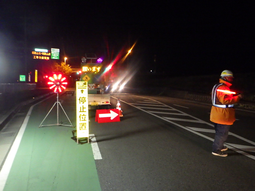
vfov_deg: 49.7
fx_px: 206
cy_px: 96
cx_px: 128
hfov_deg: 63.4
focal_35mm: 28
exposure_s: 1/25
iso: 1600
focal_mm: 5
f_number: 3.5
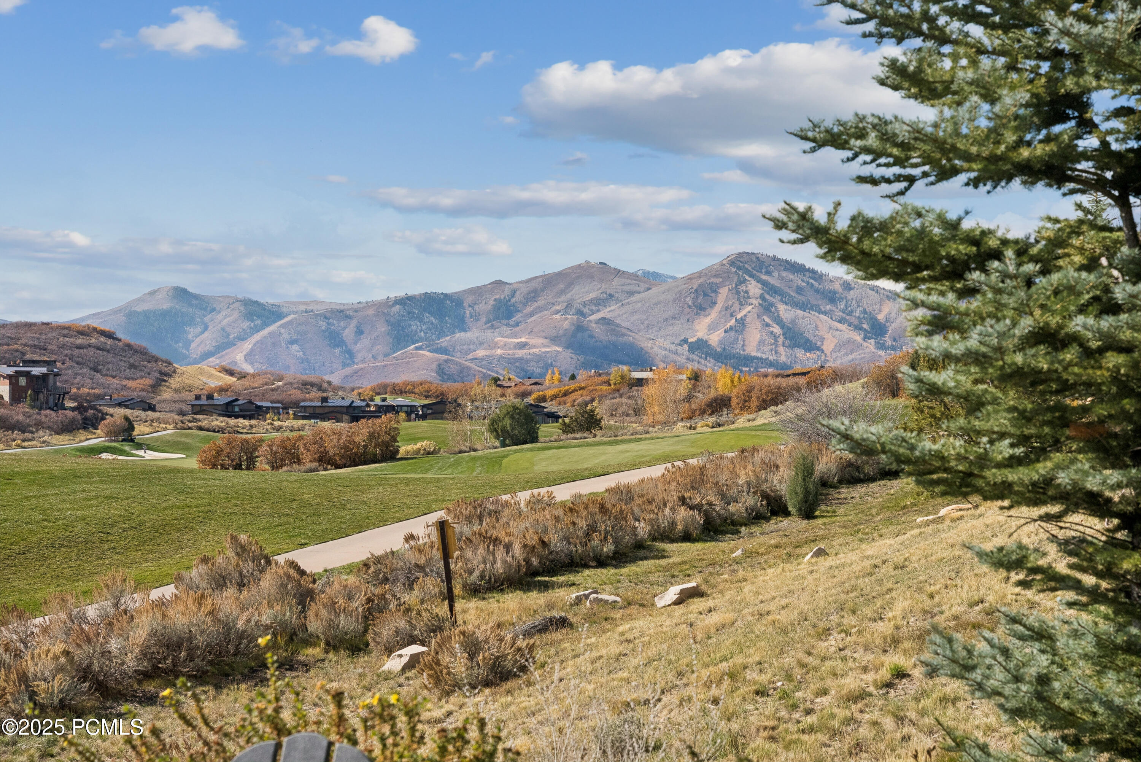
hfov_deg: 28.8
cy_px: 381
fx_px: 2219
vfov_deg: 19.5
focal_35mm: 70
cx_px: 570
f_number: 9
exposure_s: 1/2500
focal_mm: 70
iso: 640
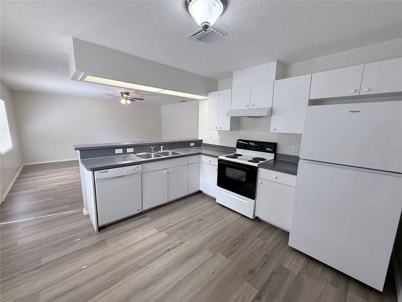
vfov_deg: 85.7
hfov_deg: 102.1
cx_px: 201
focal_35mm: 14
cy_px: 151
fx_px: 163
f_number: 2.2
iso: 160
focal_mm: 2.22
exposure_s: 1/120
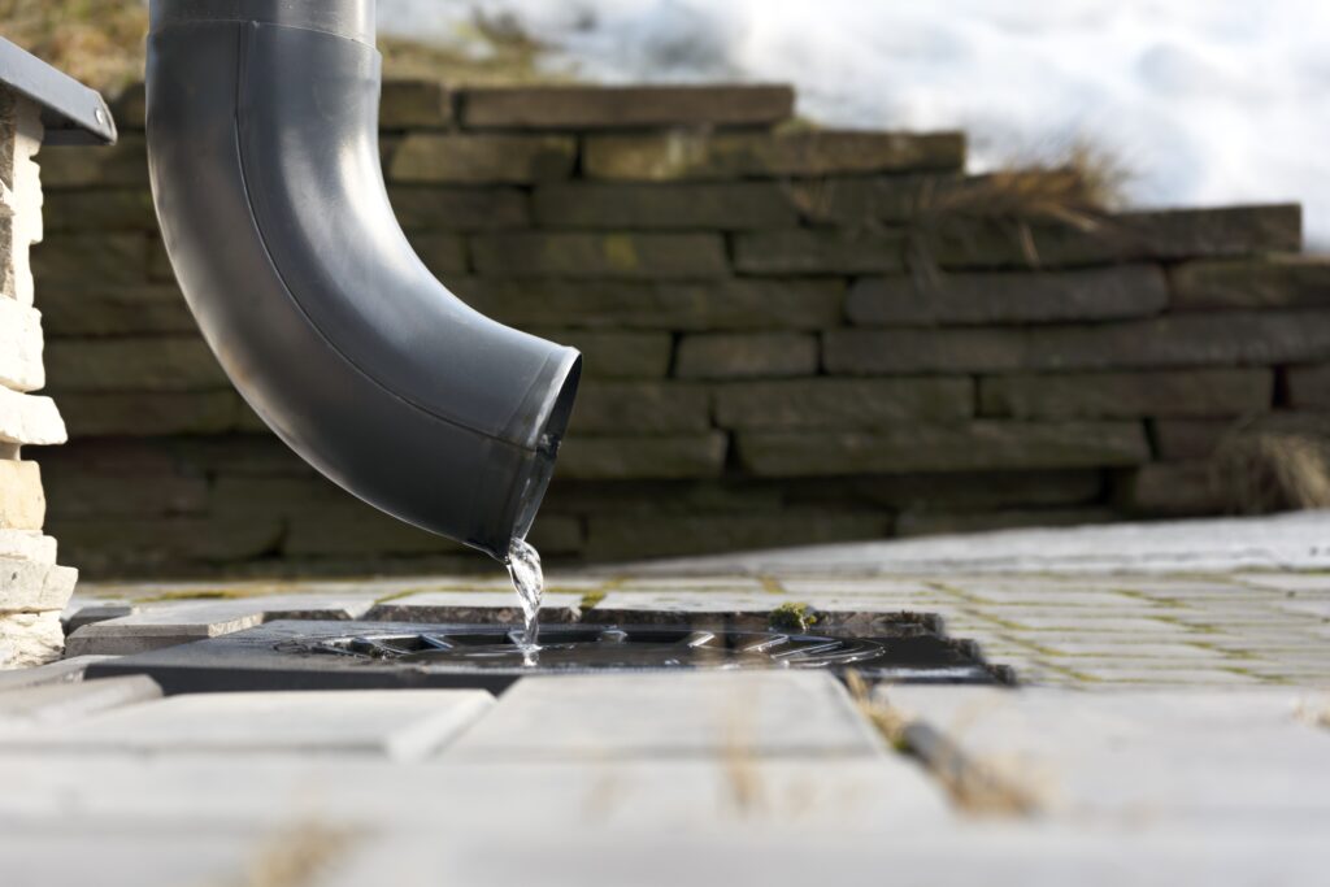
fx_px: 1884
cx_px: 665
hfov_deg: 38.9
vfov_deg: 26.5
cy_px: 444
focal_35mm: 51
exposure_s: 1/160
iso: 160
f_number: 5.6
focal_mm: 51
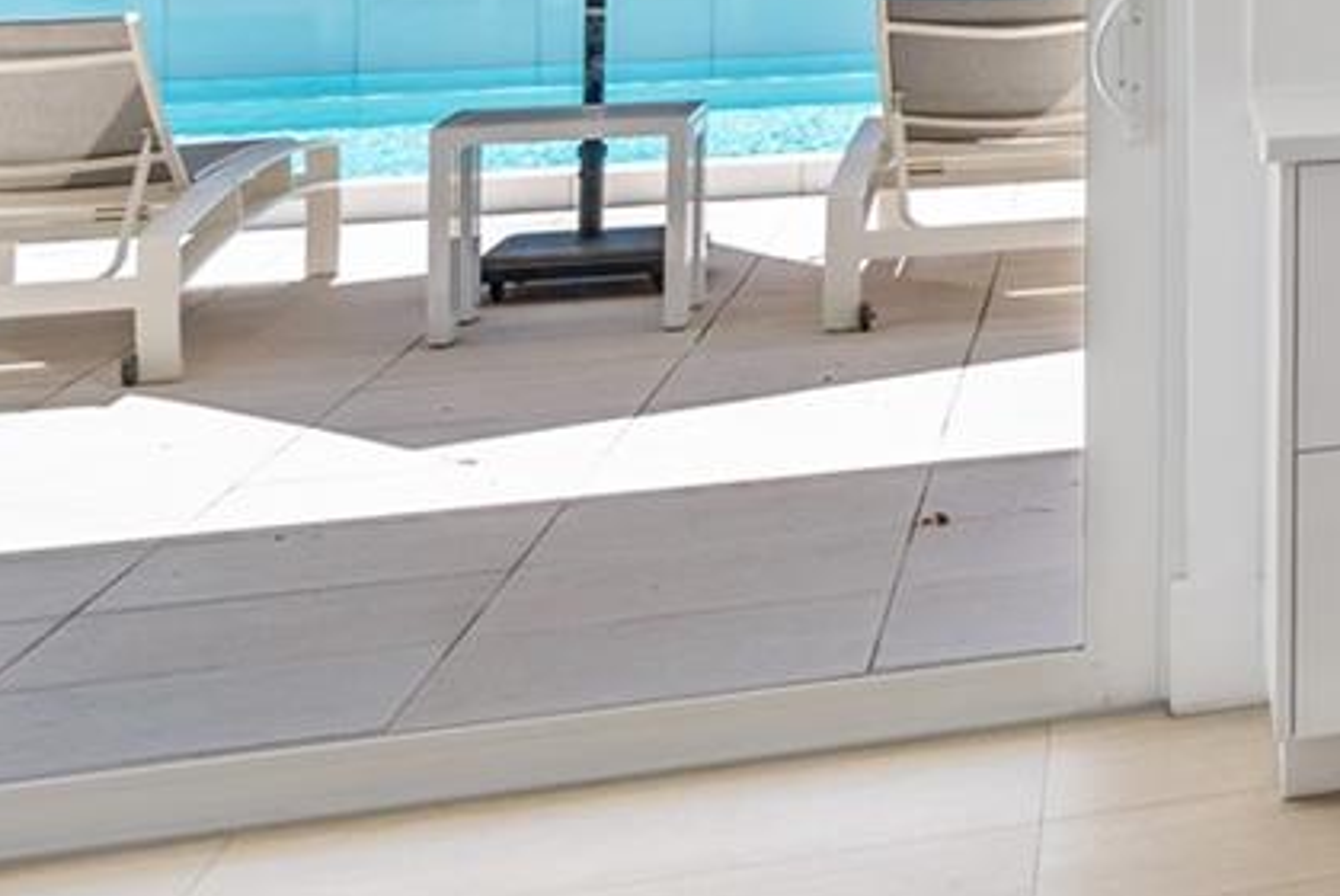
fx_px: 3091
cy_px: -272
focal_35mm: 83
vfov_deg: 15.7
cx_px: 3192
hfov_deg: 15.0
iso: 250
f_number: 8
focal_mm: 17
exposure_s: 1/60
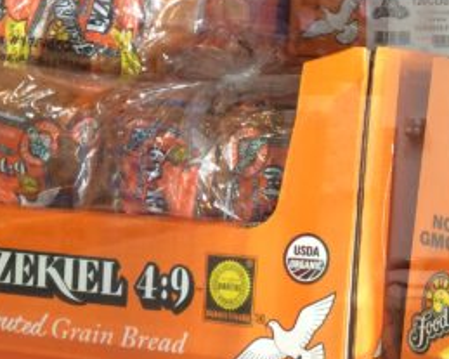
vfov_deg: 17.4
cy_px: -78
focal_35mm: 84
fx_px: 1116
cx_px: 544
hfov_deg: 21.1
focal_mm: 4.15
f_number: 2.2
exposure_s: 1/30
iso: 80
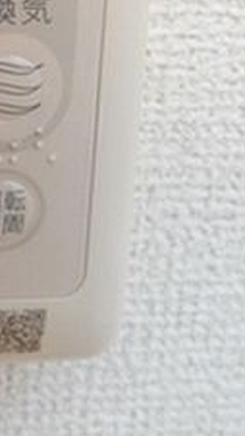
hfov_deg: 15.4
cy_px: -17
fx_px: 821
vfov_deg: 27.7
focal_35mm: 71
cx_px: -145
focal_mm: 4
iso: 250
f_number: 3
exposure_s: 1/30
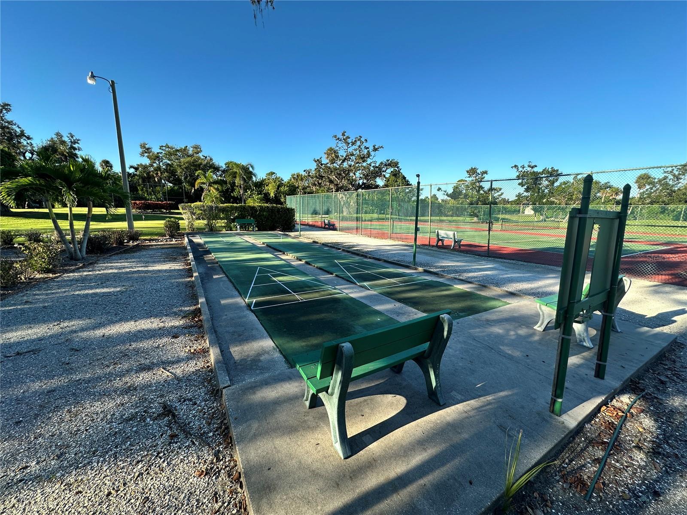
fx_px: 278
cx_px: 344
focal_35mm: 14
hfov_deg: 102.1
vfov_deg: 85.7
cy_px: 258
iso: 40
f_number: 2.2
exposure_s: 1/690
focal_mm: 2.22
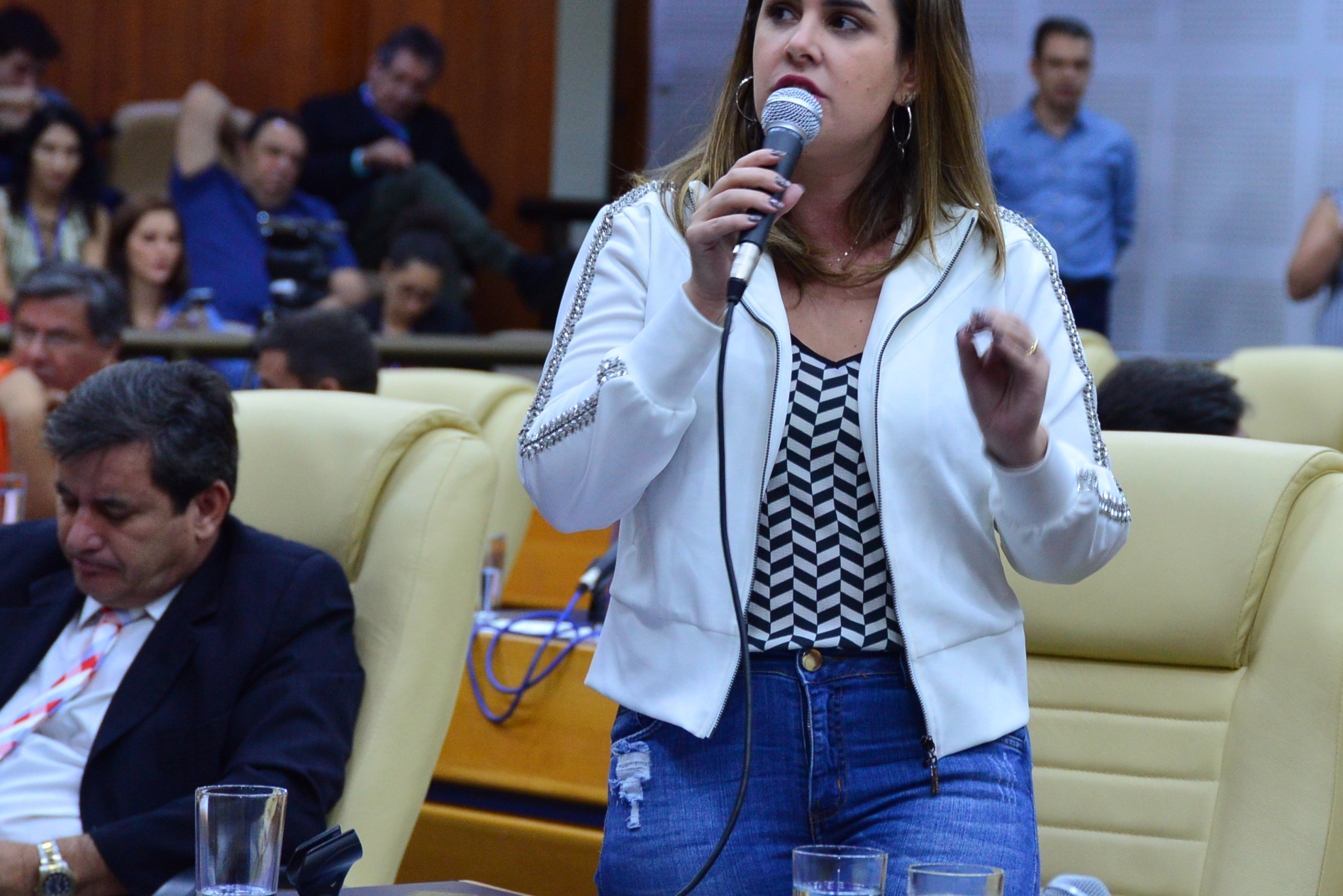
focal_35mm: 162
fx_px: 6045
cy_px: 340
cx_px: 873
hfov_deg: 12.7
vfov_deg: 8.5
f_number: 5.6
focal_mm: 102
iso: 2500
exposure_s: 1/60
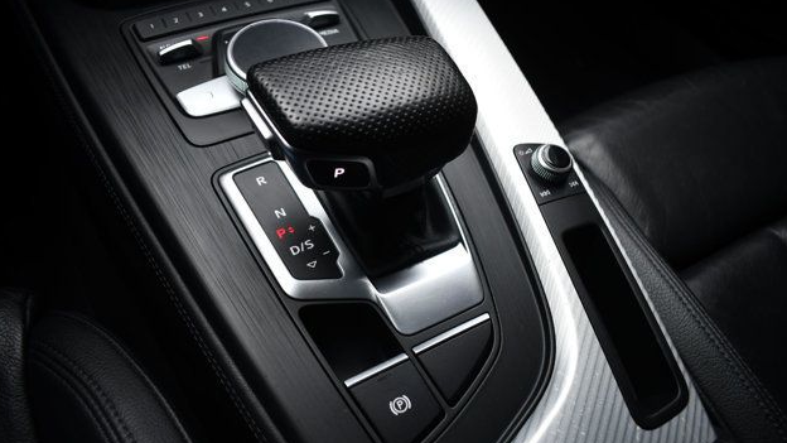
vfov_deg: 40.1
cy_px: 243
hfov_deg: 66.1
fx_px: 605
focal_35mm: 29
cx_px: 397
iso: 400
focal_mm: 18
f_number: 3.5
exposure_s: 1/250
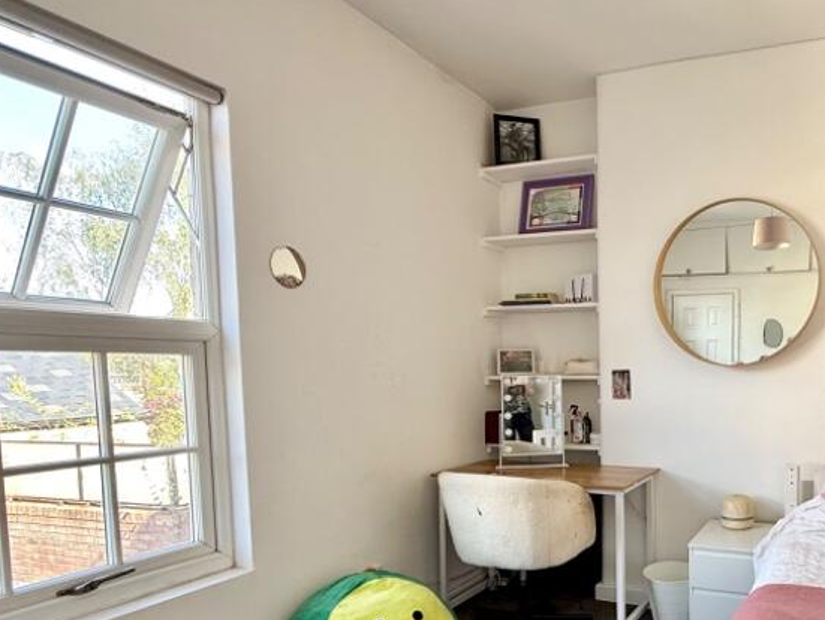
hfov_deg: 61.0
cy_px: 409
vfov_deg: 52.2
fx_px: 620
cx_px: 675
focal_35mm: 26
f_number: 2.2
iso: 125
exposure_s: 1/99
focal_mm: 2.22
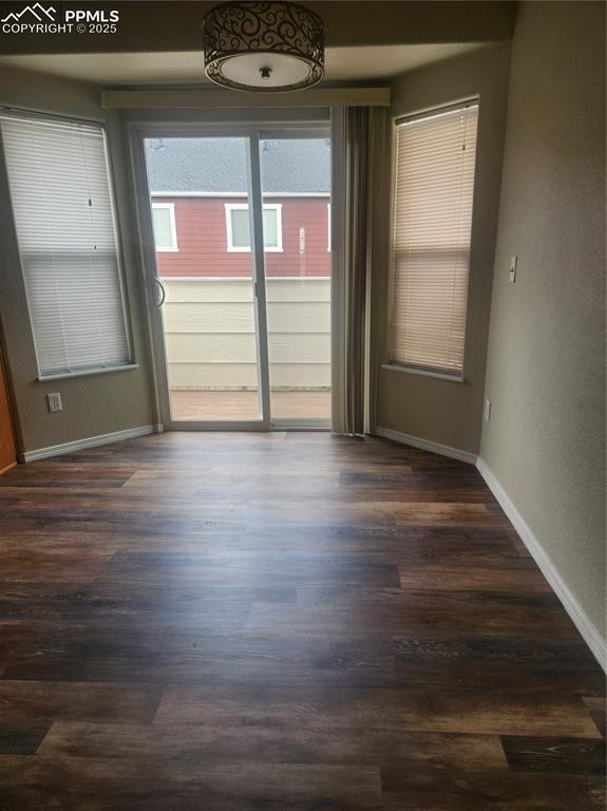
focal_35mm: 23
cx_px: 304
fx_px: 538
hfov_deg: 58.8
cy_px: 406
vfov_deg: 74.0
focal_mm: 5.4
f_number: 1.8
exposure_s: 1/180
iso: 50
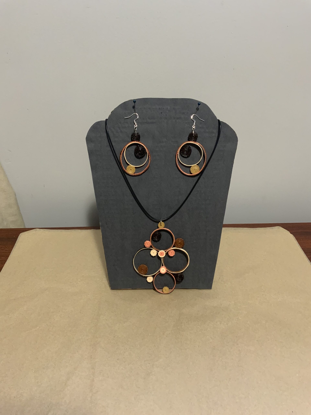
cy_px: 208
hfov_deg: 48.2
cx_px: 156
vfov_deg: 61.7
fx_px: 347
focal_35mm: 29
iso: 160
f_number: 1.8
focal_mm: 3
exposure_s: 1/60
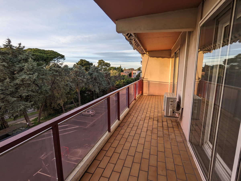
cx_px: 120
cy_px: 90
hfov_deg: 94.4
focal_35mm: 16
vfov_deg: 78.3
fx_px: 112
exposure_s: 1/219
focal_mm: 2.35
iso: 50
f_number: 2.2
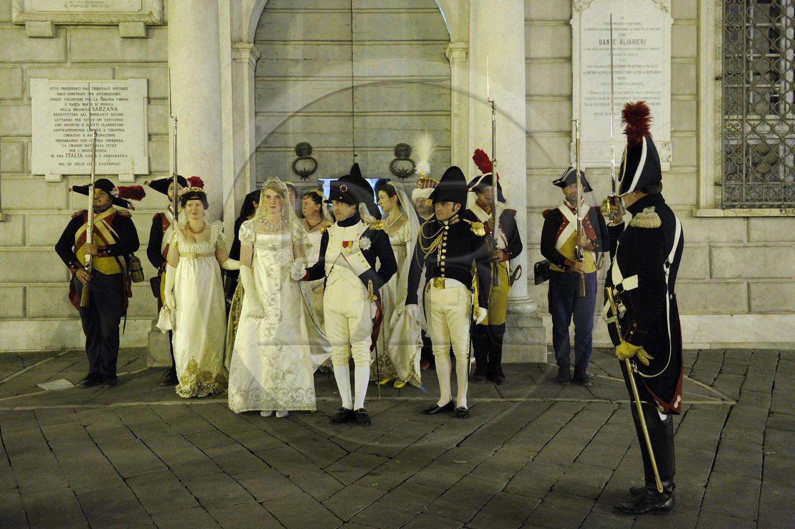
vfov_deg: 36.8
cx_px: 398
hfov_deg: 53.2
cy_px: 264
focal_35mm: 36
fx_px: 794
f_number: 2.8
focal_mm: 36
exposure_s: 1/15
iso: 1600
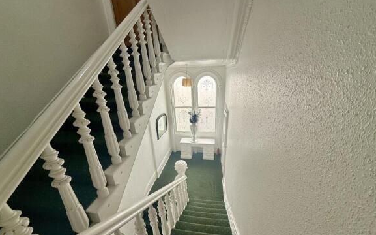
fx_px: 154
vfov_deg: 74.2
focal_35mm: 15
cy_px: 135
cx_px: 187
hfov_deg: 101.5
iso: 100
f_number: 2.2
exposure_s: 1/99
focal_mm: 2.22
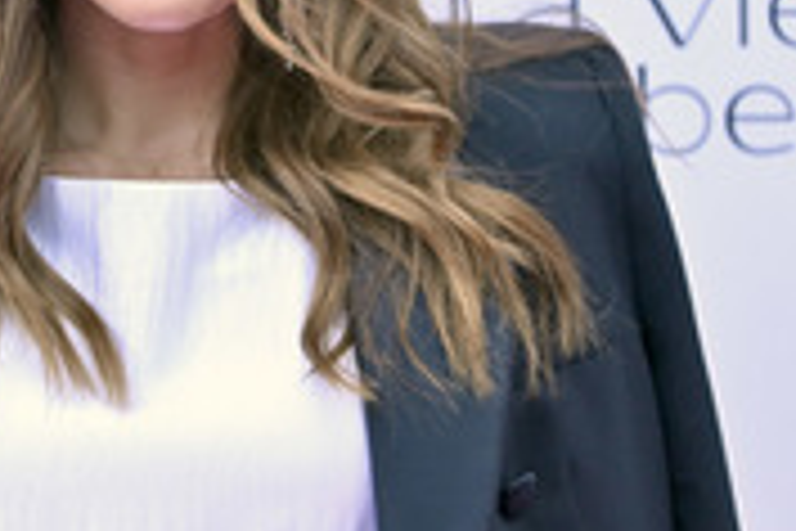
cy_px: 104
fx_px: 4400
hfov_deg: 10.3
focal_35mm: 199
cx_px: 155
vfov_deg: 6.9
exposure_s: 1/1000
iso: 1000
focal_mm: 78
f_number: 2.8
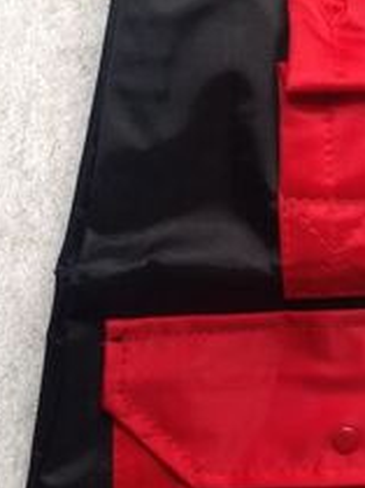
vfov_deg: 18.4
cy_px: 238
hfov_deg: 13.6
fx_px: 1507
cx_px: 377
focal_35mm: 107
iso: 64
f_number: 2.4
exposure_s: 1/40
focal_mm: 4.28
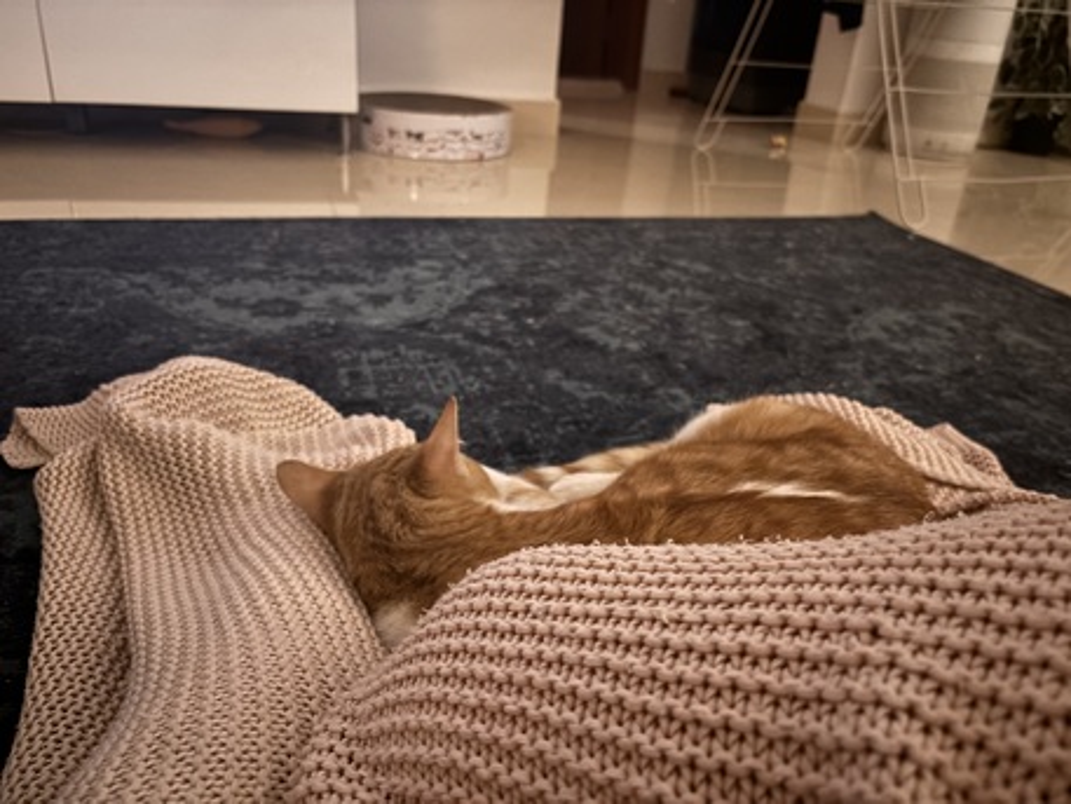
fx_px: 805
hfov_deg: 67.3
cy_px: 402
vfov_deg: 53.1
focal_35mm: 26
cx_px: 536
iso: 800
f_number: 1.6
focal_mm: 5.96
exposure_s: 1/9
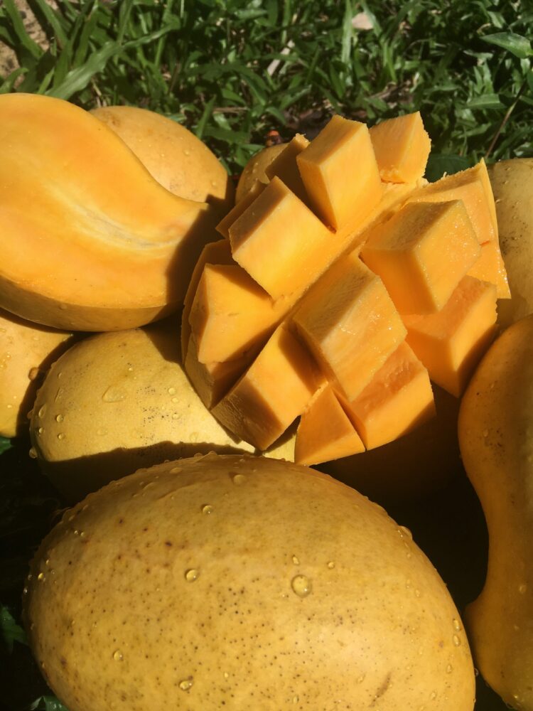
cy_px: 356
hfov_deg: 48.2
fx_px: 595
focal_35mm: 29
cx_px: 266
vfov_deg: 61.7
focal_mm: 4.15
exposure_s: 1/3077
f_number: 2.2
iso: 25
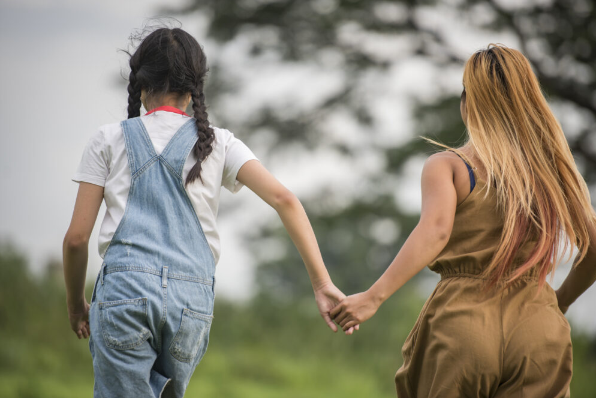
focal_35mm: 206
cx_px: 306
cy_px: 194
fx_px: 3411
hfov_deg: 10.0
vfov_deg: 6.7
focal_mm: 200
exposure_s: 1/500
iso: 100
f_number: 2.8
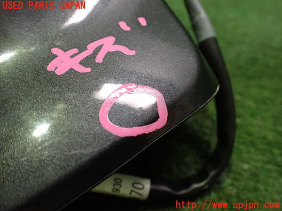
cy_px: 106
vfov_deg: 46.8
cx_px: 141
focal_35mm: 30
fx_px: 244
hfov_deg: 60.0
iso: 800
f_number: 2.3
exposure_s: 1/60
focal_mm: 5.4
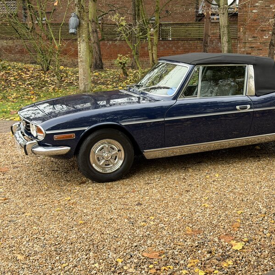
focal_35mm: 57
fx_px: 512
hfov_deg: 29.8
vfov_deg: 30.0
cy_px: 137
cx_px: 183
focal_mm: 6.76
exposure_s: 1/189
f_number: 1.78
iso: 50
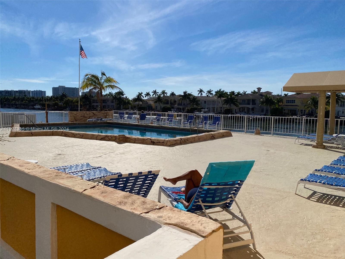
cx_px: 172
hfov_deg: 67.3
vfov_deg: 53.1
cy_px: 130
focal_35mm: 26
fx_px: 259
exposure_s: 1/8197
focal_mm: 4.25
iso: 32
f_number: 1.8
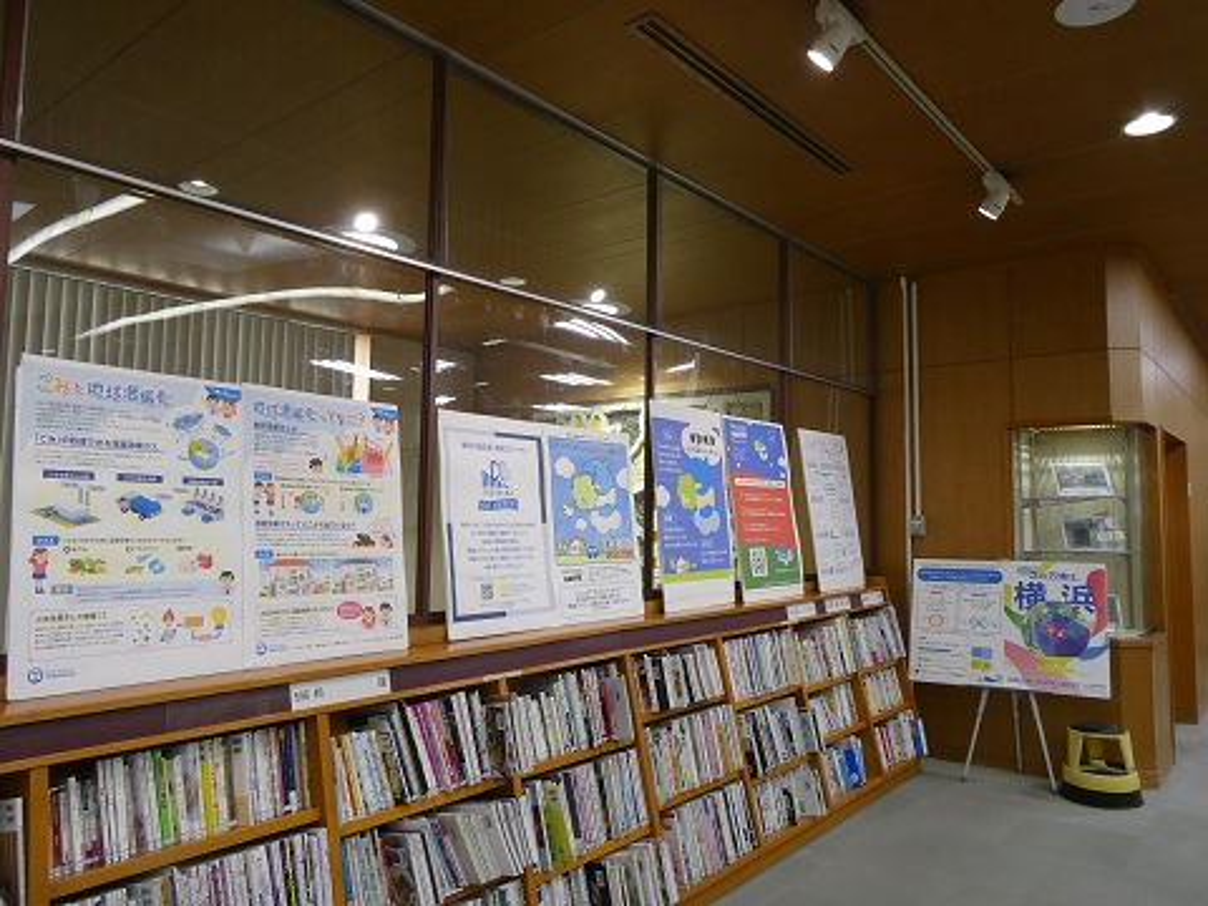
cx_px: 604
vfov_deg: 56.8
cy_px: 453
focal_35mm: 24
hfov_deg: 71.6
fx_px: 838
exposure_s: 1/60
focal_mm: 4.3
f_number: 3.3
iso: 200
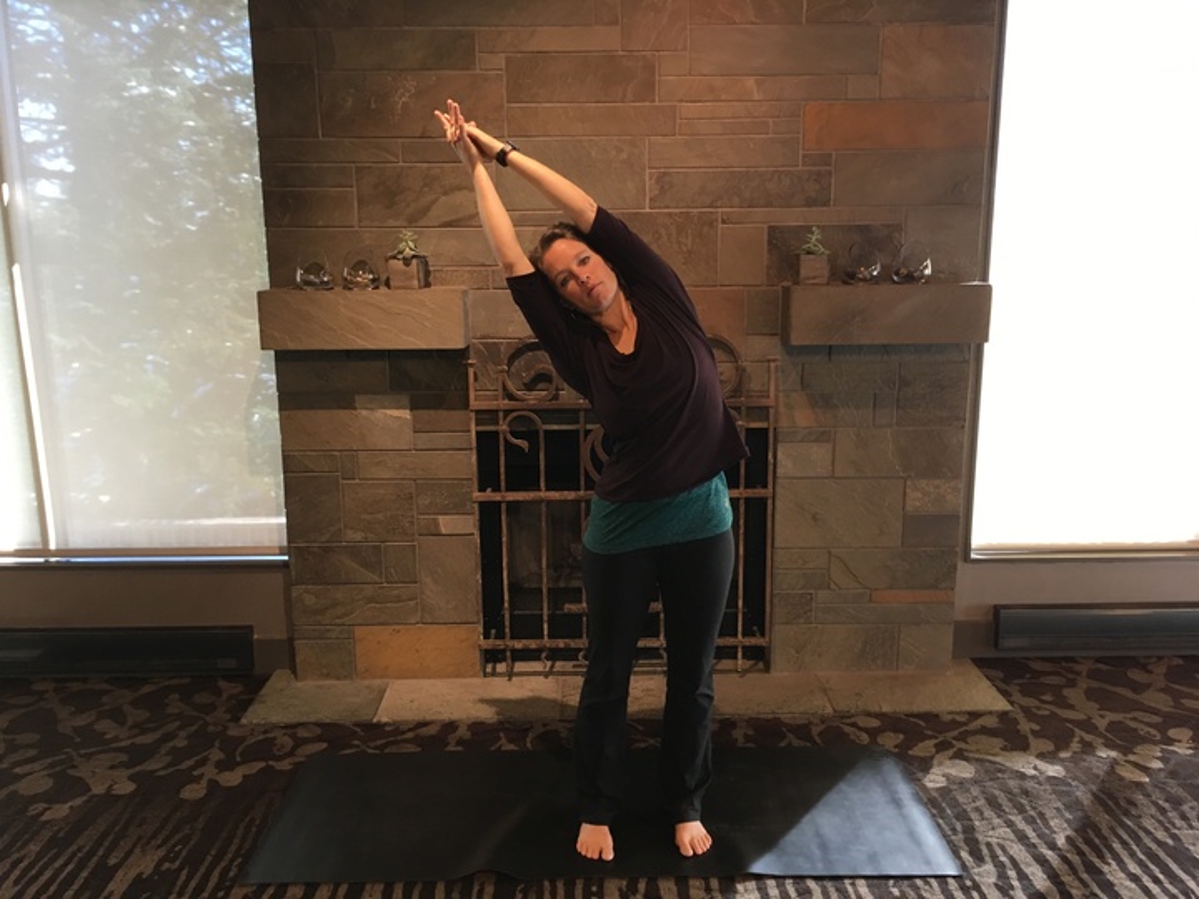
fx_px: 1004
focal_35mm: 29
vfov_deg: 48.2
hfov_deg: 61.7
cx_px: 600
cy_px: 450
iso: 125
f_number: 2.2
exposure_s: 1/33
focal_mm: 4.15
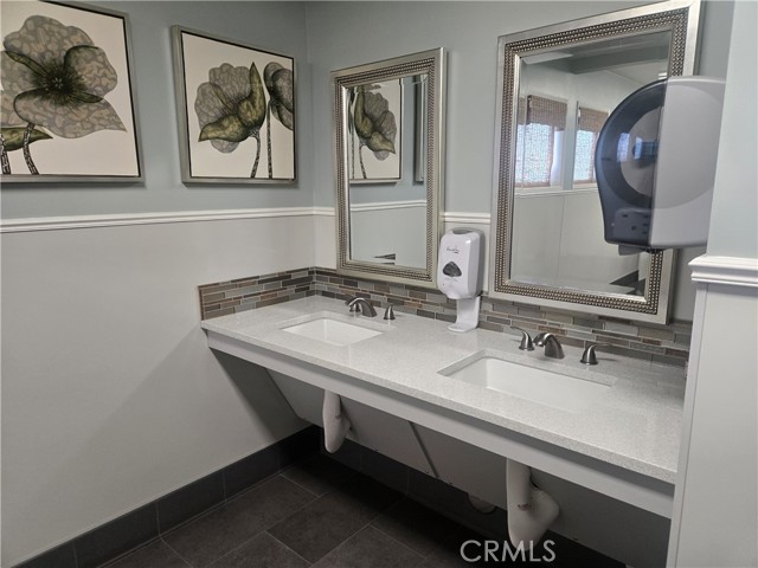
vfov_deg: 58.9
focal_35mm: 23
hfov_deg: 73.9
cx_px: 379
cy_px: 284
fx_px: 504
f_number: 1.8
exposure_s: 1/120
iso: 320
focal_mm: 5.4
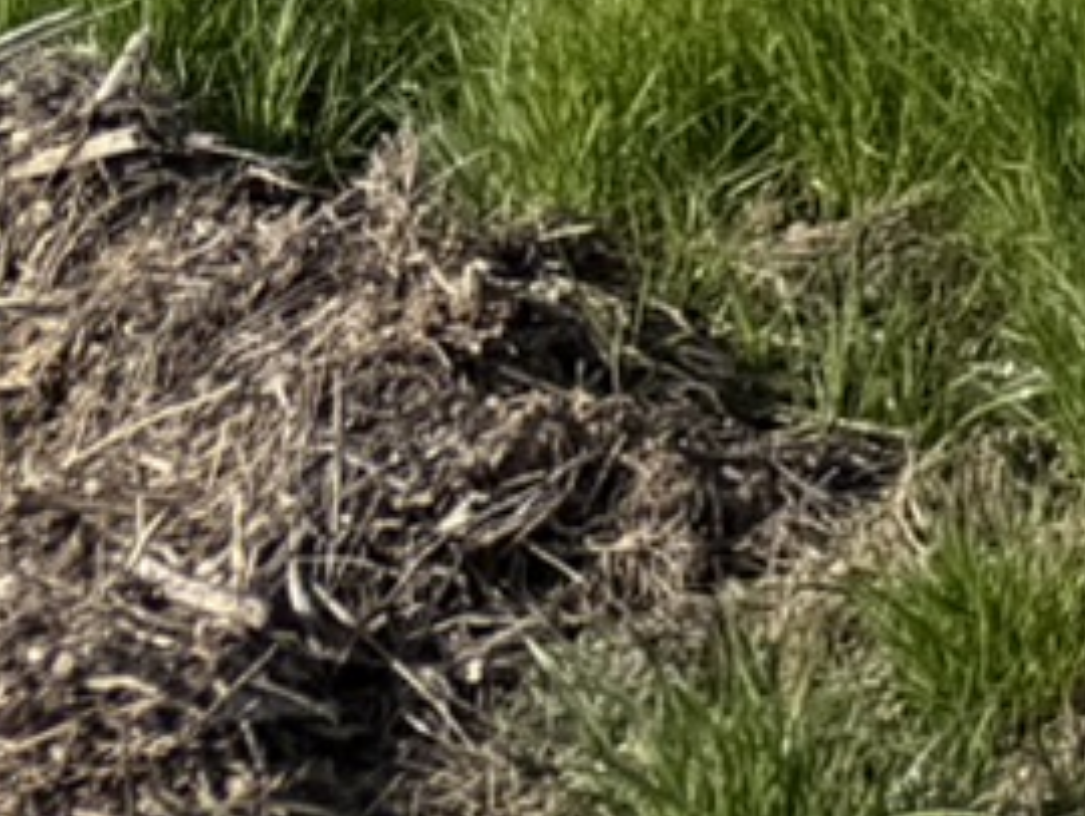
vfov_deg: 7.0
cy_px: -1994
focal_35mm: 182
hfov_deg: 8.2
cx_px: 3838
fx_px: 5710
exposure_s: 1/4673
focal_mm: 6.76
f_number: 1.78
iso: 80
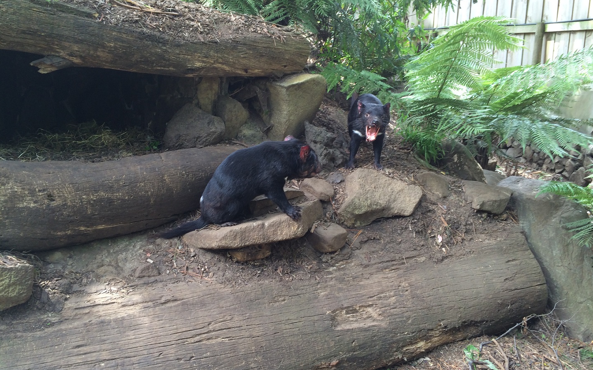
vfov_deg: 39.4
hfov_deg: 59.7
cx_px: 297
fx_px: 517
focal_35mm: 32
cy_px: 192
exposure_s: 1/60
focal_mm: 4.12
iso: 50
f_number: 2.2
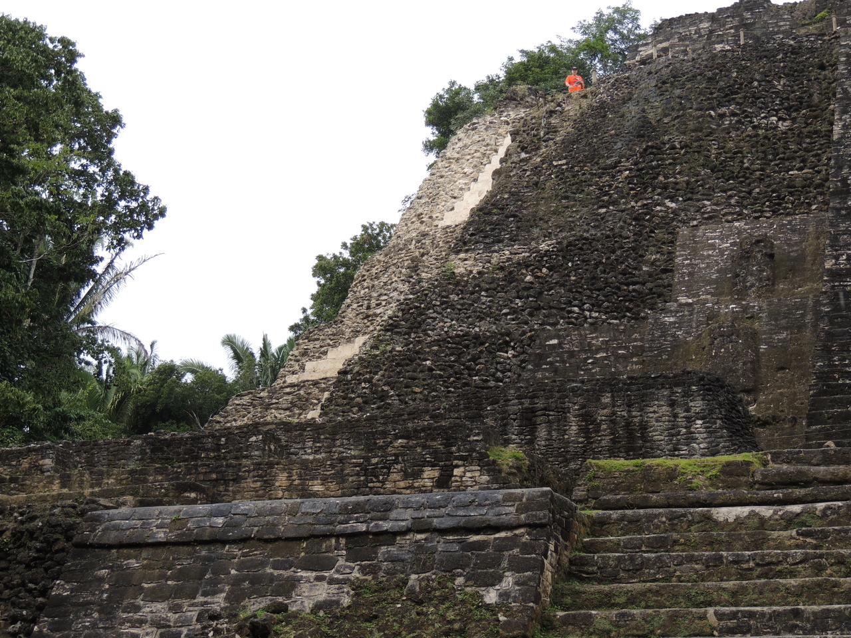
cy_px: 319
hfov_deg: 27.8
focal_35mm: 70
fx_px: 1721
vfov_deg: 21.0
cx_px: 426
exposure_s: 1/400
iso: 100
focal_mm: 12.4
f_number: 3.9
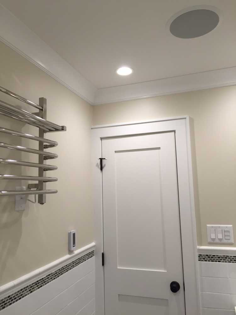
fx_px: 264
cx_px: 118
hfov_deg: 48.2
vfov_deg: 61.7
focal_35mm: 29
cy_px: 158
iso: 32
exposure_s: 1/40
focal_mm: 4.15
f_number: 2.2
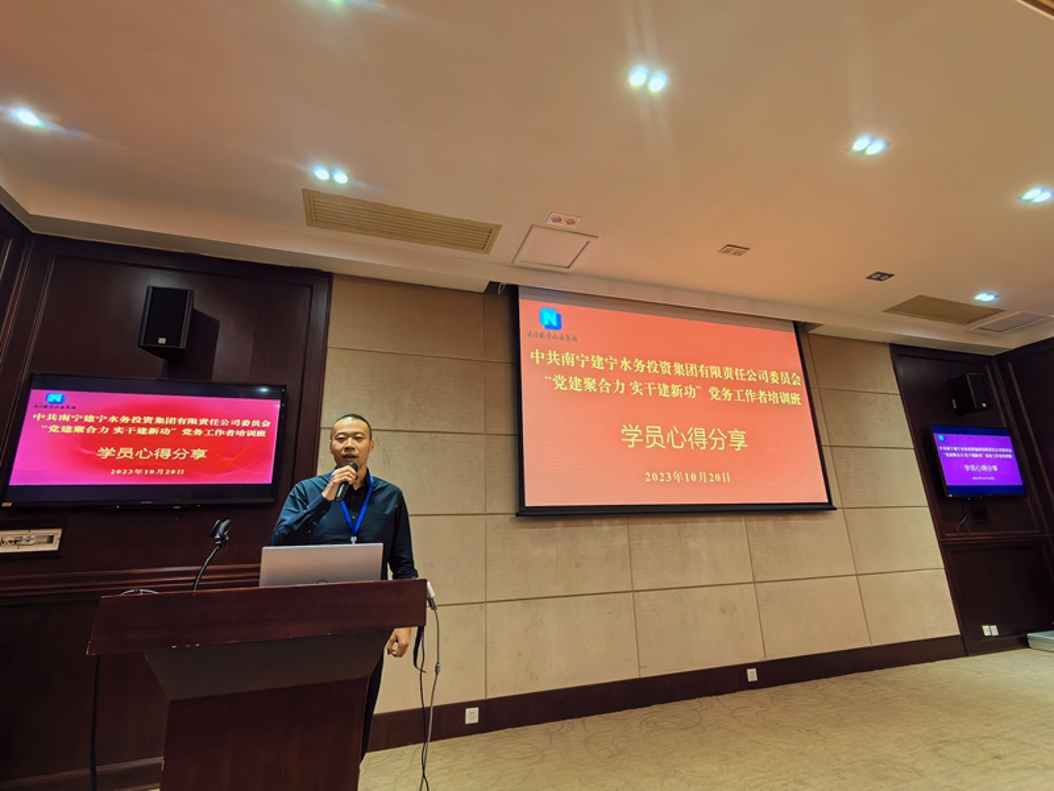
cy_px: 396
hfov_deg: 94.5
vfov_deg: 78.1
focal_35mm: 16
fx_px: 487
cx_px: 527
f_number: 2.2
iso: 400
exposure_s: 1/33.3
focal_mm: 1.95
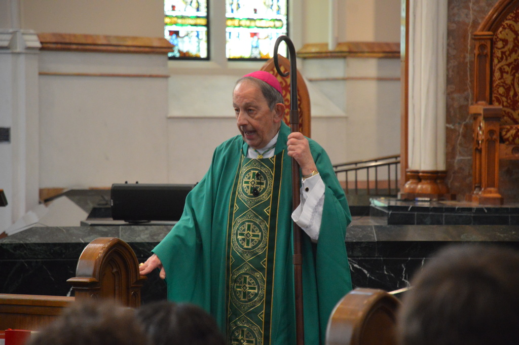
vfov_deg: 6.8
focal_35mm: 202
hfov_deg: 10.2
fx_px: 2917
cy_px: 172
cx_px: 260
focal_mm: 135
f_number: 5.6
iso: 3200
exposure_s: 1/100
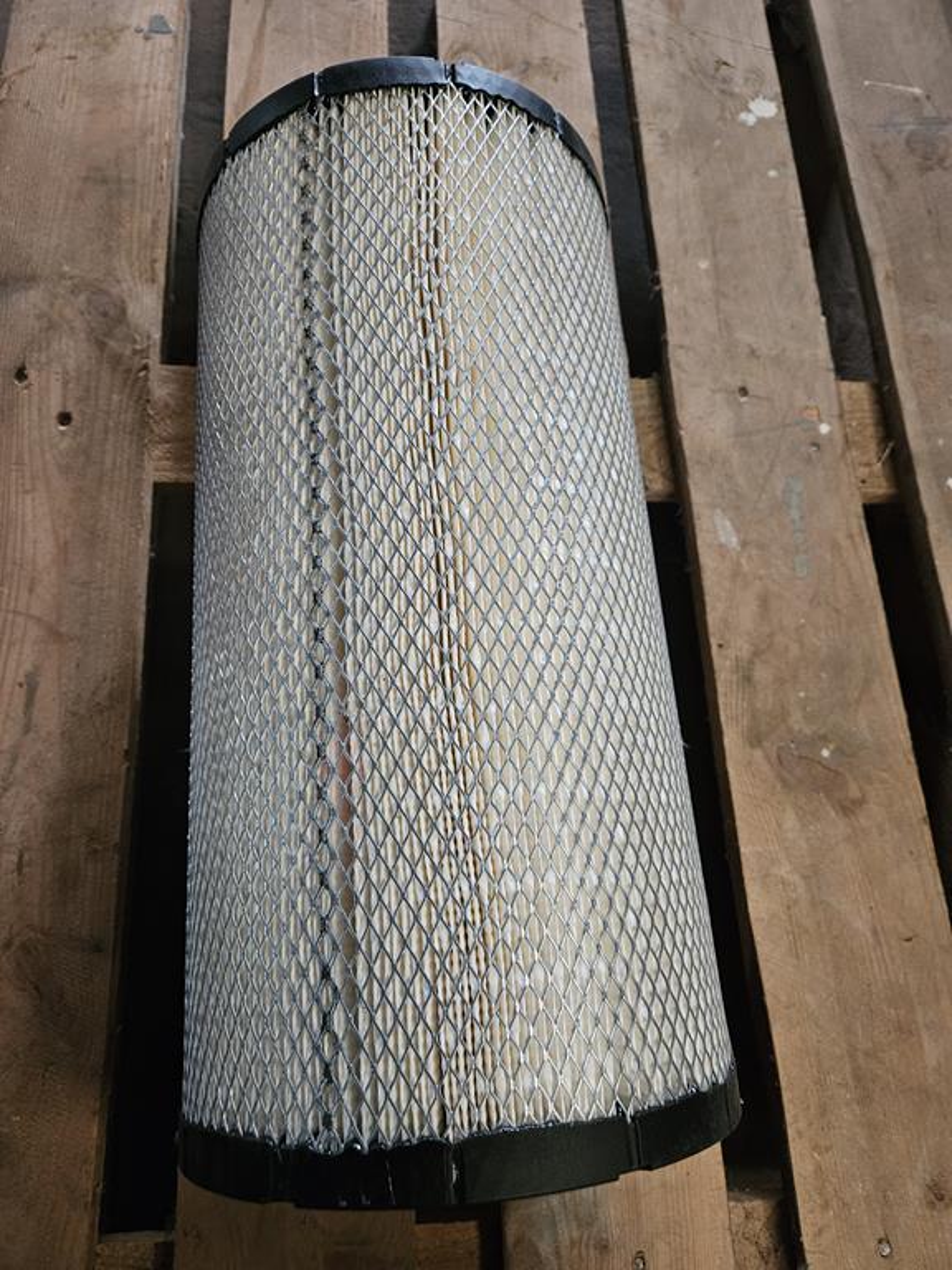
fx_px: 843
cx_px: 476
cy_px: 635
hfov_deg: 58.9
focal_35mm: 23
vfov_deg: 73.9
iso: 640
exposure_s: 1/33.3
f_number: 1.8
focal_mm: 5.4
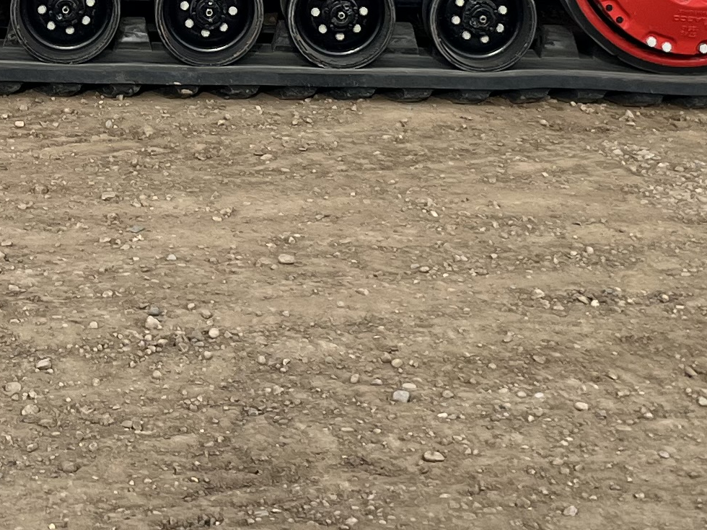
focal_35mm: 107
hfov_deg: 18.4
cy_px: -260
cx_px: 302
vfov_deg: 13.1
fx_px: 2185
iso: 50
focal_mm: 5.1
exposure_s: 1/2179
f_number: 1.6
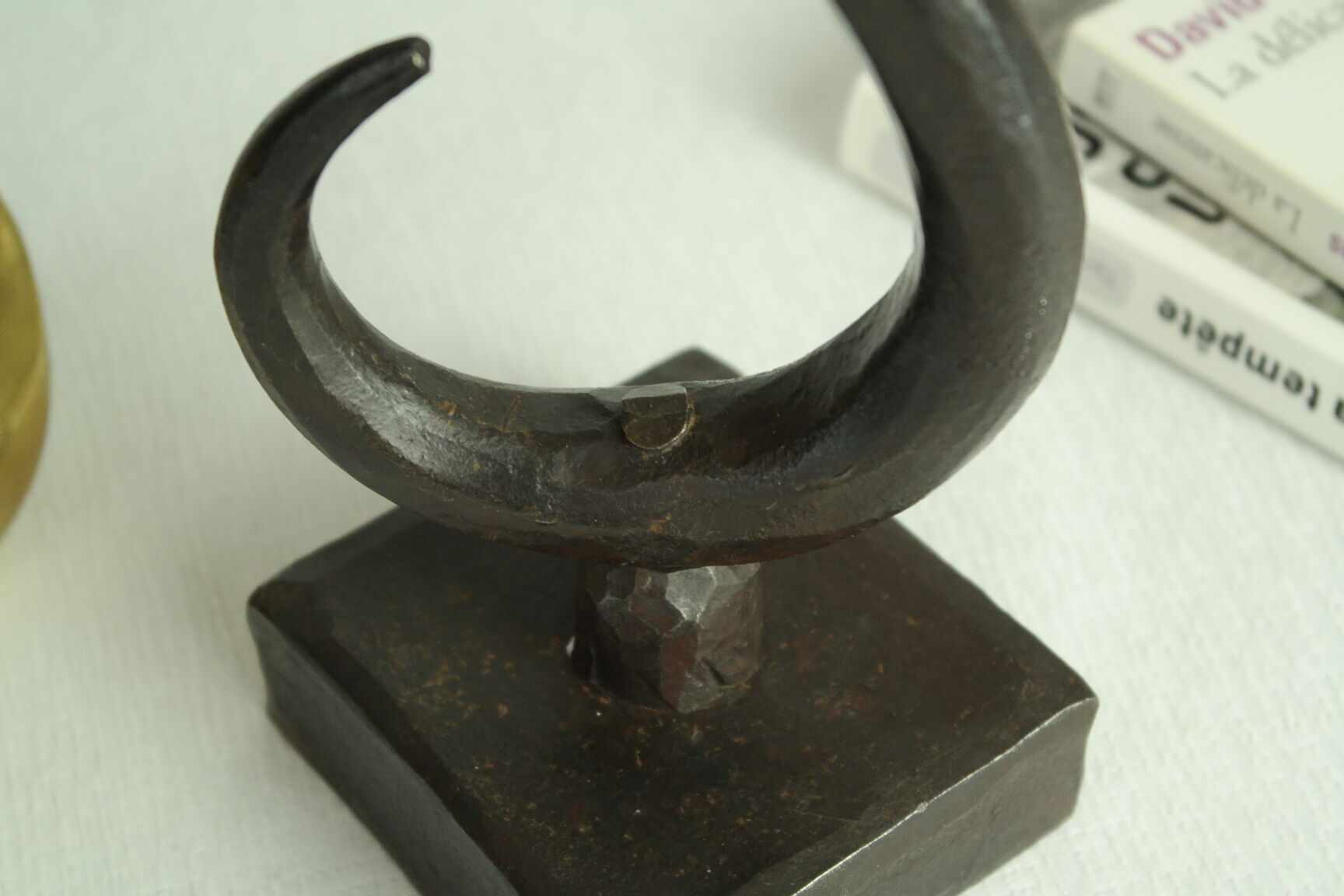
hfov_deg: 26.3
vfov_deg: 17.7
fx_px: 2874
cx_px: 672
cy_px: 448
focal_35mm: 77
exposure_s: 1/30
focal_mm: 50
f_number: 5.6
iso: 400
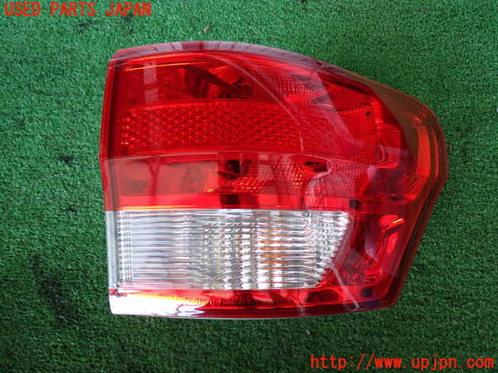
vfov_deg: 46.8
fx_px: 432
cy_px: 186
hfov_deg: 60.0
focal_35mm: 30
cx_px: 249
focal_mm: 5.4
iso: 125
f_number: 2.3
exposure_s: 1/60
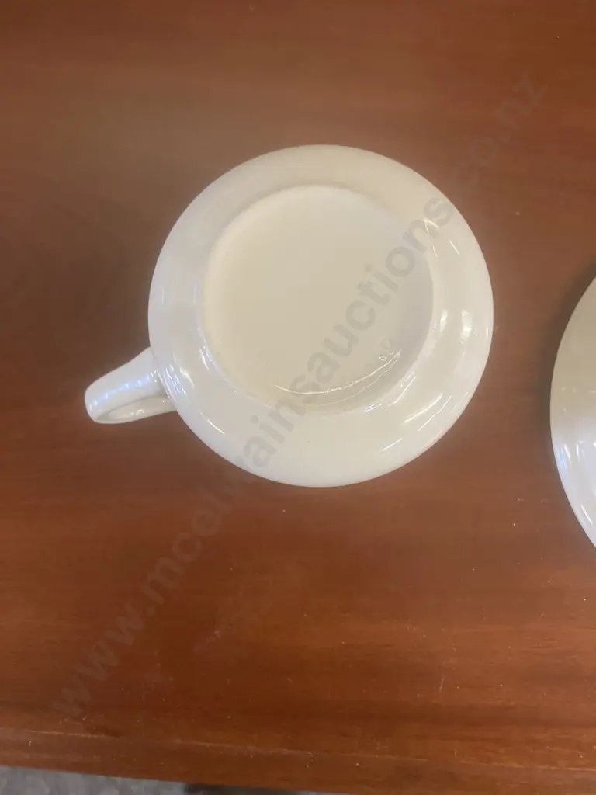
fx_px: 643
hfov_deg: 49.7
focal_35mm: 28
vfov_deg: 63.4
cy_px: 398
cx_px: 298
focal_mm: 3.99
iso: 250
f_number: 1.8
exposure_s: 1/50
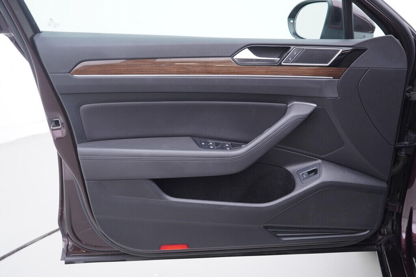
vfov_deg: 36.9
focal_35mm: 36
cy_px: 138
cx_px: 208
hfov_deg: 53.1
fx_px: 416
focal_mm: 24
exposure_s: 1/40
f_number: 2.8
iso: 125
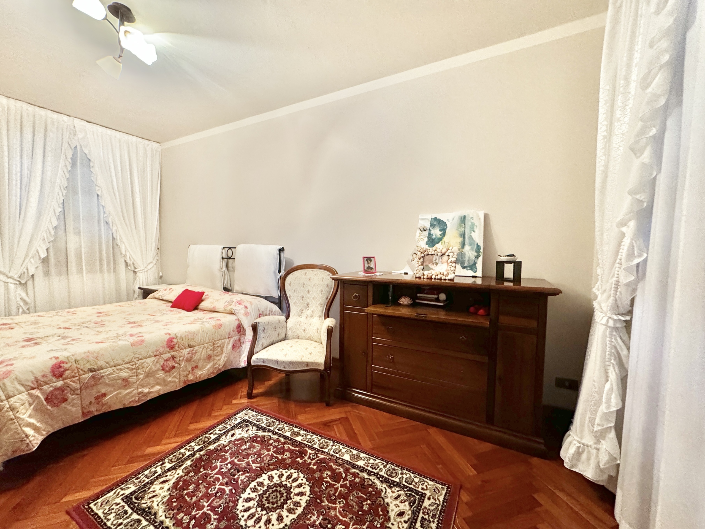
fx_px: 285
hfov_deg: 102.1
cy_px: 264
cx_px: 352
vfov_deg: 85.7
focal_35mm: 14
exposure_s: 1/50
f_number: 2.2
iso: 500
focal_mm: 2.22
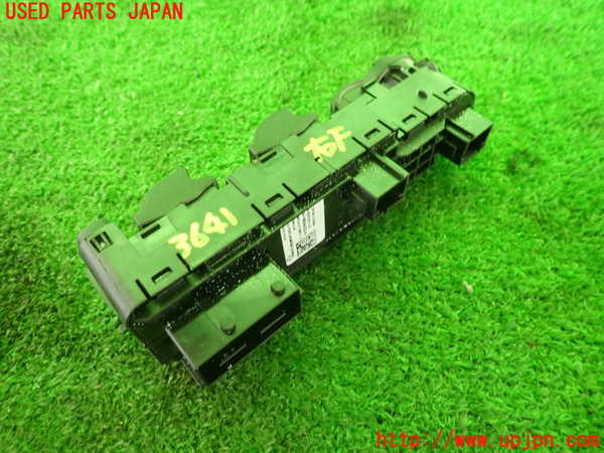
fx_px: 436
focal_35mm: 25
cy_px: 226
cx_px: 302
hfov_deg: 69.4
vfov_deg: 54.9
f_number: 2
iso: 125
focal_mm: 4.5
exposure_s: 1/60
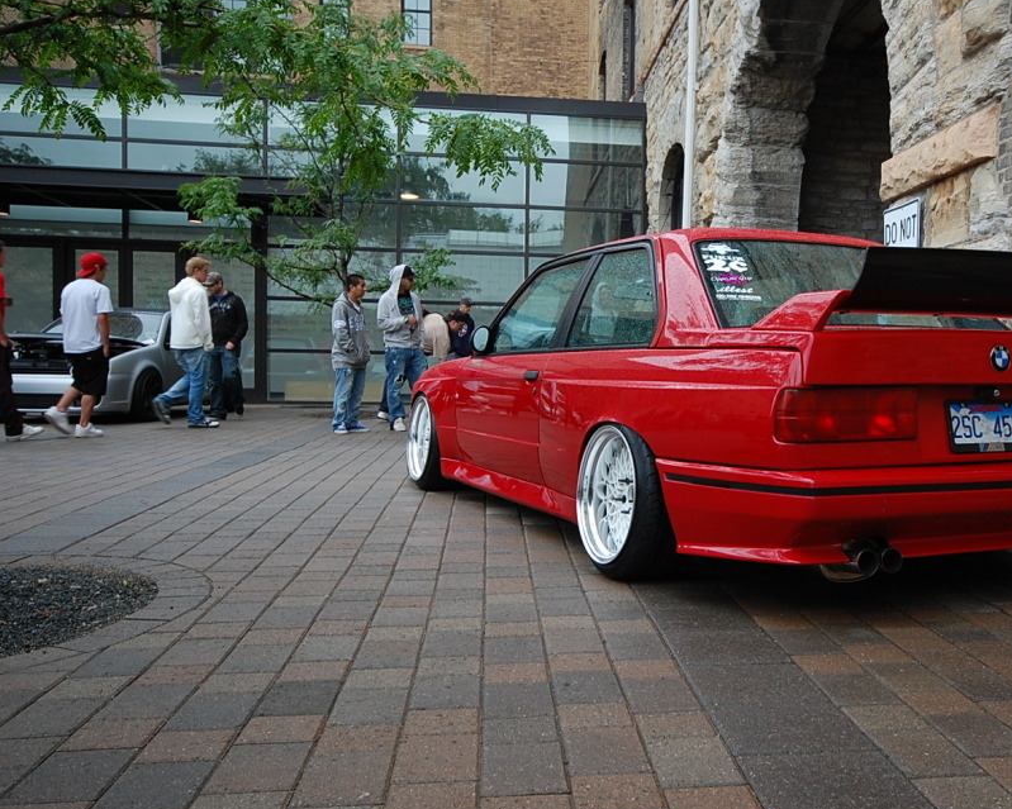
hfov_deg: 49.7
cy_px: 417
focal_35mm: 36
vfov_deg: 41.1
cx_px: 638
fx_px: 1078
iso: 400
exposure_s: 1/50
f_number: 8
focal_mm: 20
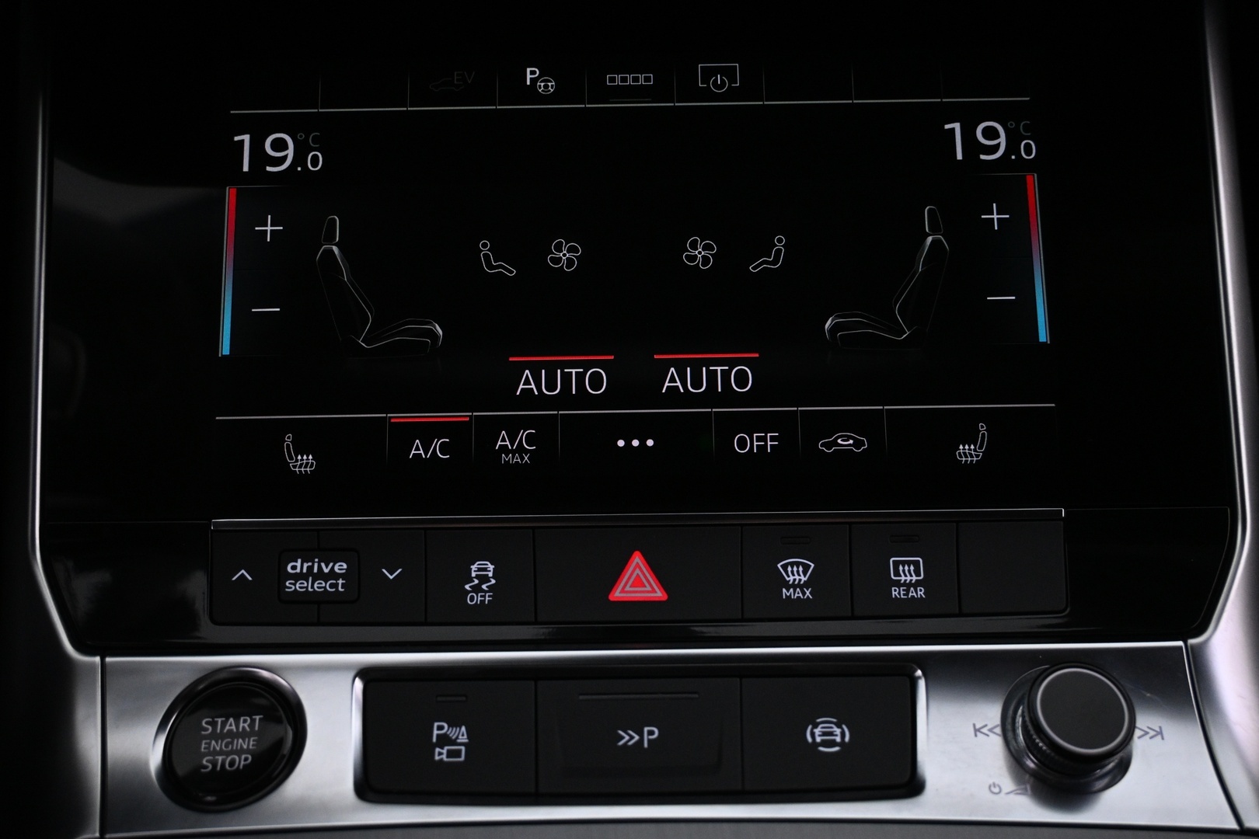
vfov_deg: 35.5
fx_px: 1311
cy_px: 420
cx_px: 630
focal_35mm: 38
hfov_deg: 51.3
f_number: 4.2
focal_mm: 25
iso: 1600
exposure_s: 1/50
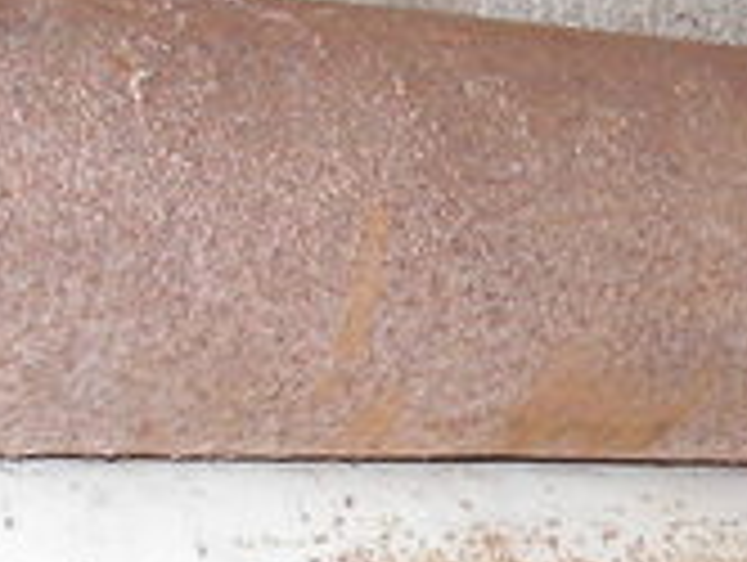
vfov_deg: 8.6
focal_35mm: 173
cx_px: 963
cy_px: 315
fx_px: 3739
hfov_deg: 11.1
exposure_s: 1/30
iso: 100
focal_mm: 6
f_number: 2.8
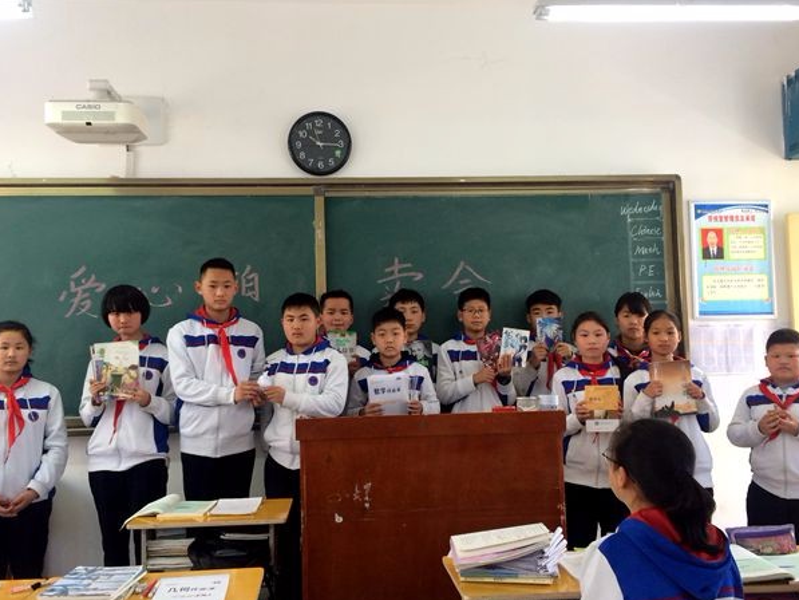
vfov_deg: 41.8
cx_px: 393
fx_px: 785
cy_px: 306
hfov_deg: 53.9
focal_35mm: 34
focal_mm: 4.15
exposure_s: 1/33
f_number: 2.2
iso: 50
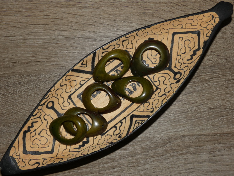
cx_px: 117
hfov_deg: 45.8
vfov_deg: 35.1
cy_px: 88
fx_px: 277
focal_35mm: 41
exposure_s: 1/60
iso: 80
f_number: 3.6
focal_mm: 7.3
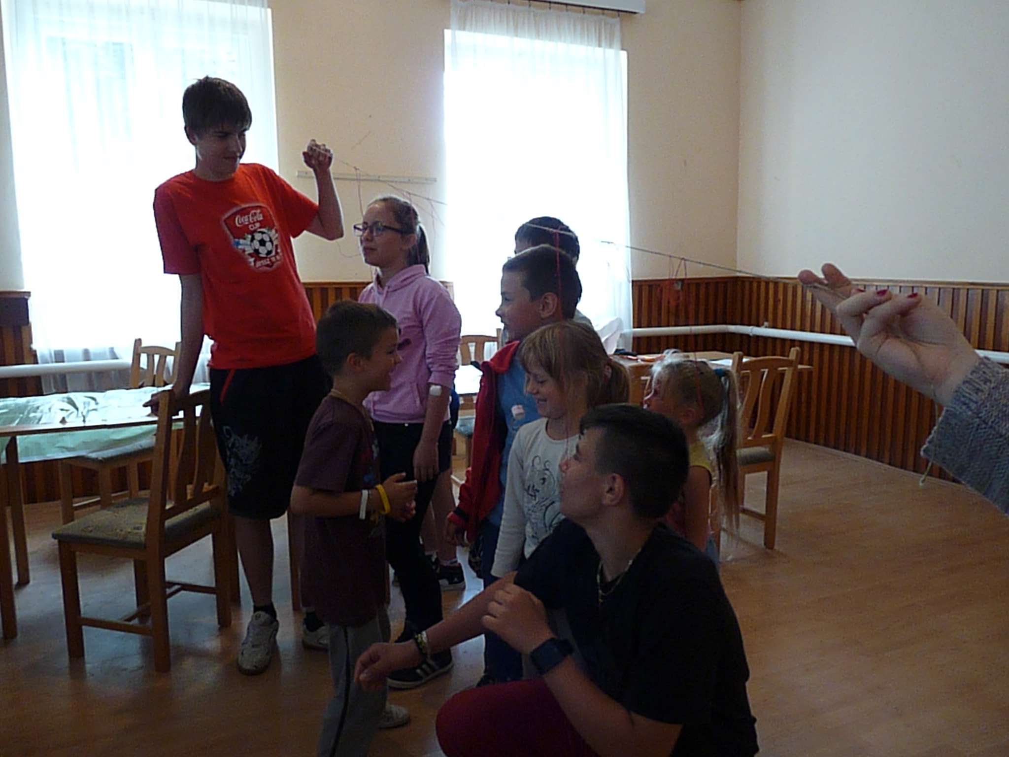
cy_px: 378
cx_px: 504
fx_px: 787
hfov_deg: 65.3
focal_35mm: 27
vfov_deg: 51.4
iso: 800
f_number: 2.8
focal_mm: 4.8
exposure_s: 1/100
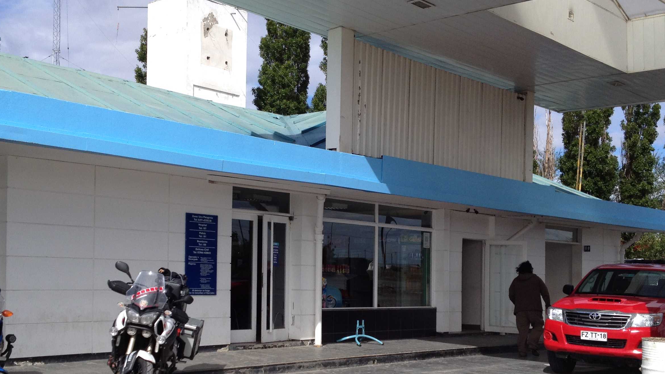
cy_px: 256
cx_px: 313
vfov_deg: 22.5
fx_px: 935
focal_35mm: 53
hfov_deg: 39.2
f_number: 2.4
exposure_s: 1/2045
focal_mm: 4.28
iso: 50
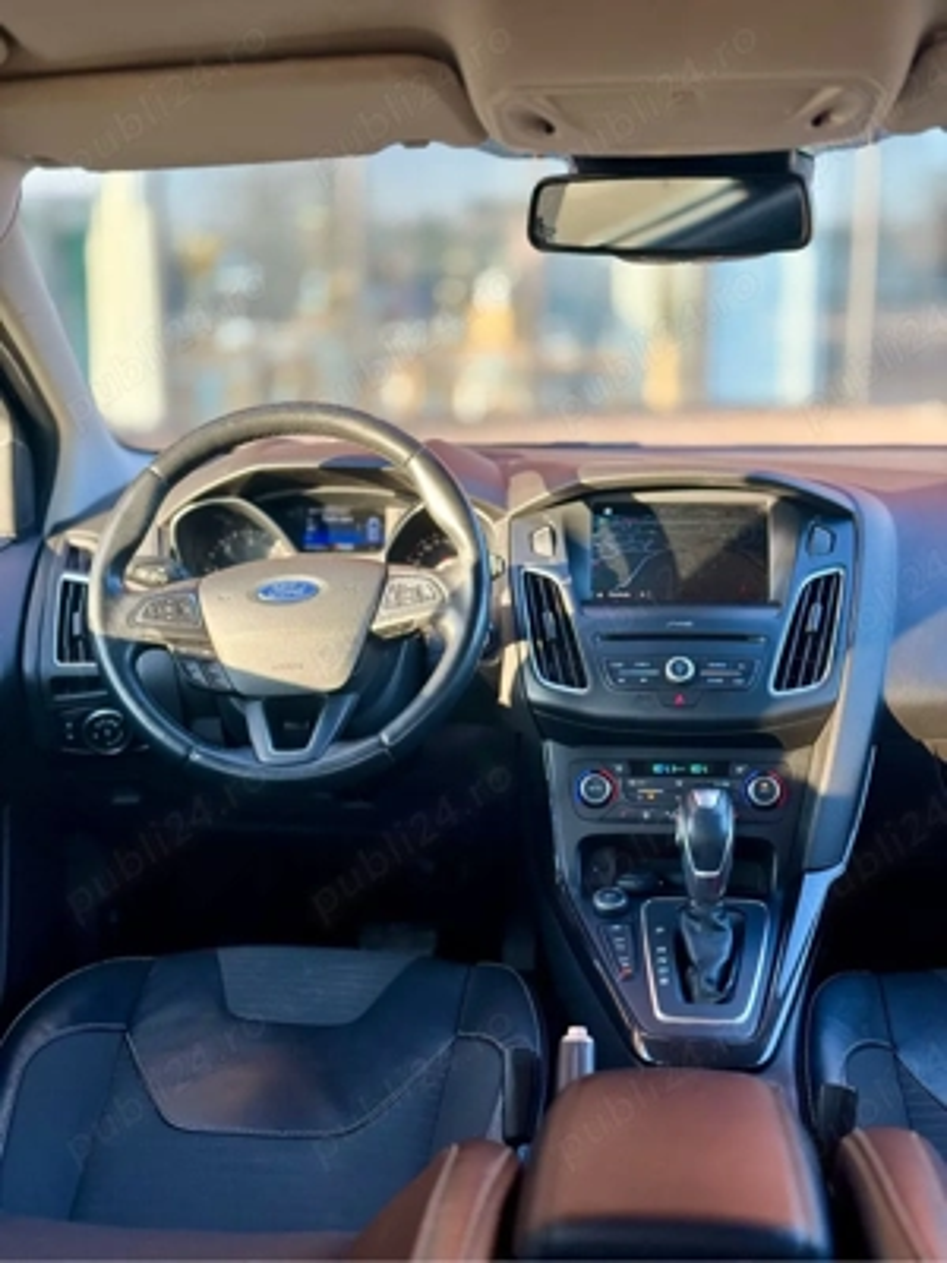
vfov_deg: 39.7
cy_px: 632
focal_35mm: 48
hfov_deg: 30.3
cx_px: 474
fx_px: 1751
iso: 50
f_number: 1.78
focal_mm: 6.76
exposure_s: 1/121
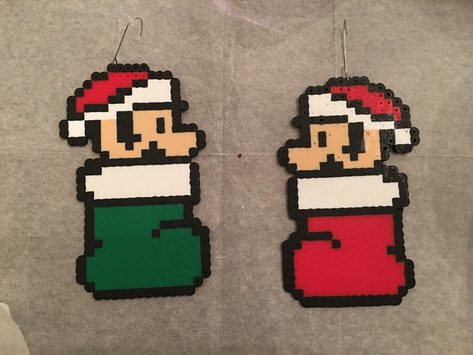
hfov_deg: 61.7
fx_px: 396
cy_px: 178
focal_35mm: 29
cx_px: 236
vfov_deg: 48.2
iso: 100
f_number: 2.2
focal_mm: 4.15
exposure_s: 1/15
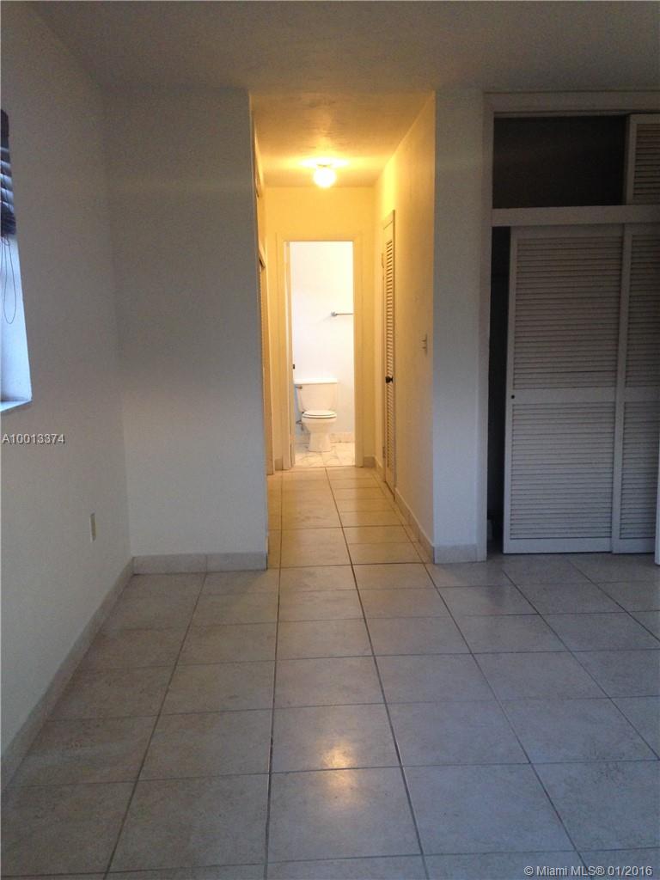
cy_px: 440
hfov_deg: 42.9
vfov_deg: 55.4
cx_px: 330
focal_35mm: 33
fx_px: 839
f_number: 2.4
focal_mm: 4.12
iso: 200
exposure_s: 1/20
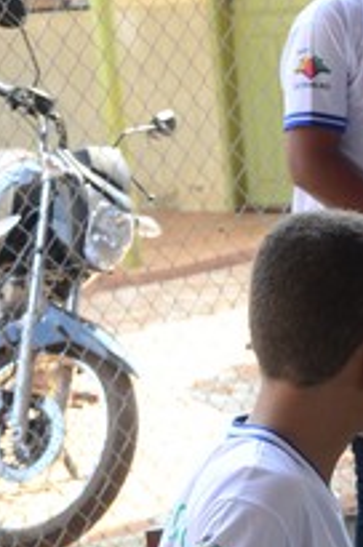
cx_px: 379
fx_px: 2504
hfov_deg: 8.2
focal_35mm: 165
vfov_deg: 12.4
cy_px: 454
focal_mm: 50
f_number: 8
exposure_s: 1/160
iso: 400
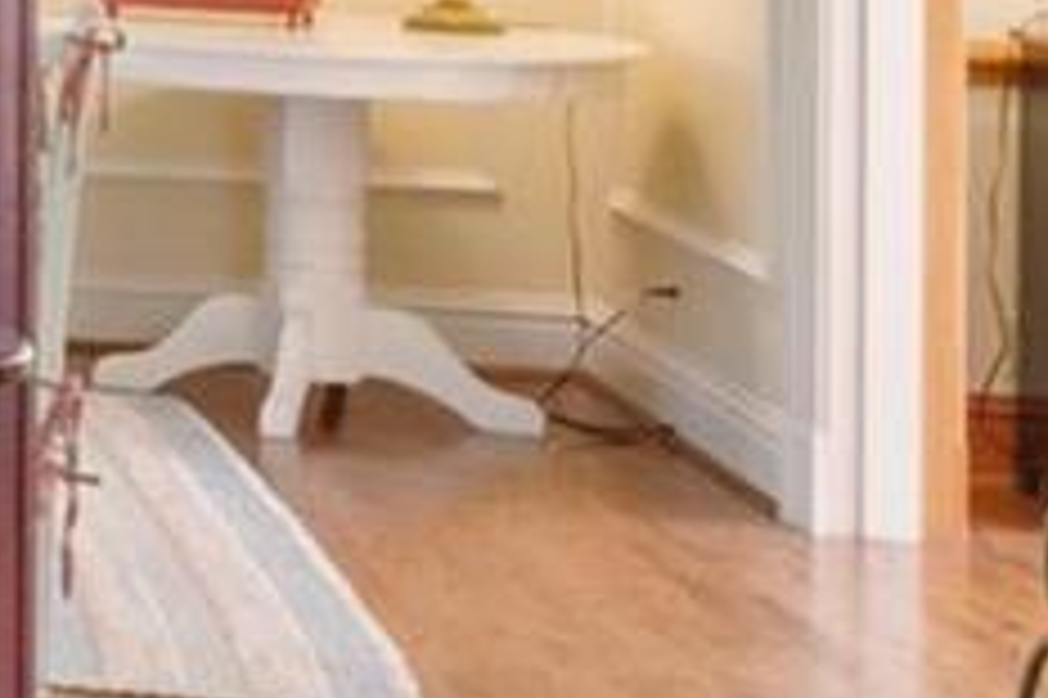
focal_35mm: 110
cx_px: -1952
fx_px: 3200
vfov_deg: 12.1
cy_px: -207
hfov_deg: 11.8
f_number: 10
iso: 400
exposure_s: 2.5
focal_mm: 8
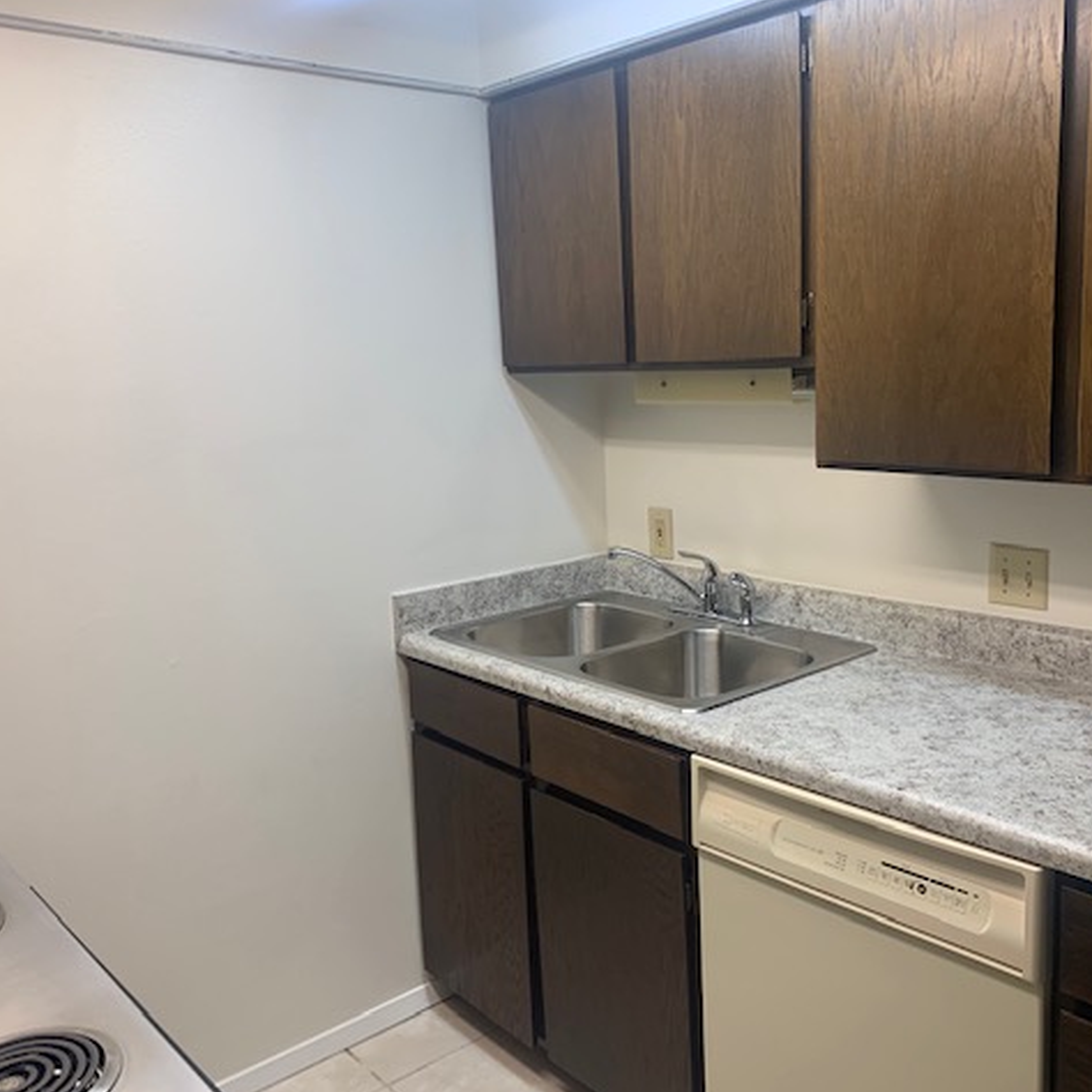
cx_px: 608
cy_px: 546
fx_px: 1106
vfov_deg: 52.5
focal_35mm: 31
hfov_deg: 52.4
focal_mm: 4.25
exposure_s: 1/60
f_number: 1.8
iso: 50
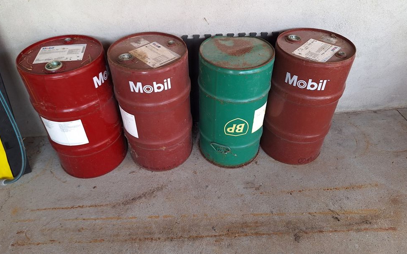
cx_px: 206
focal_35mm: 25
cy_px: 108
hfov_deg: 72.6
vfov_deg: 49.1
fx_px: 277
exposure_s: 1/167
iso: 40
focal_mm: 5.54
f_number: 1.8
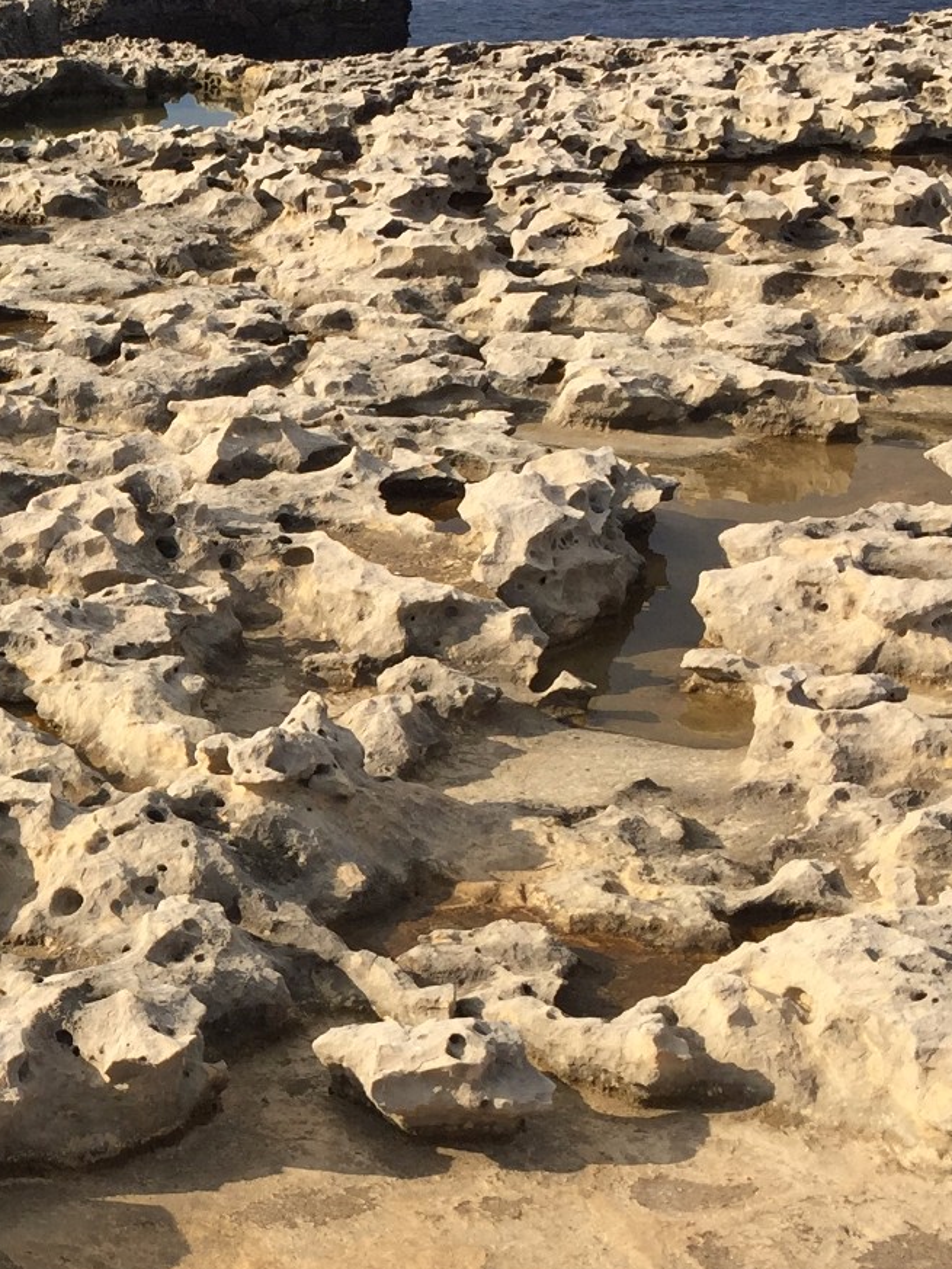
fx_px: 2493
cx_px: -211
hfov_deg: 20.2
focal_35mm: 68
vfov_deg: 28.5
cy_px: 733
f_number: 2.2
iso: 32
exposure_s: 1/2326
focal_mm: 4.15
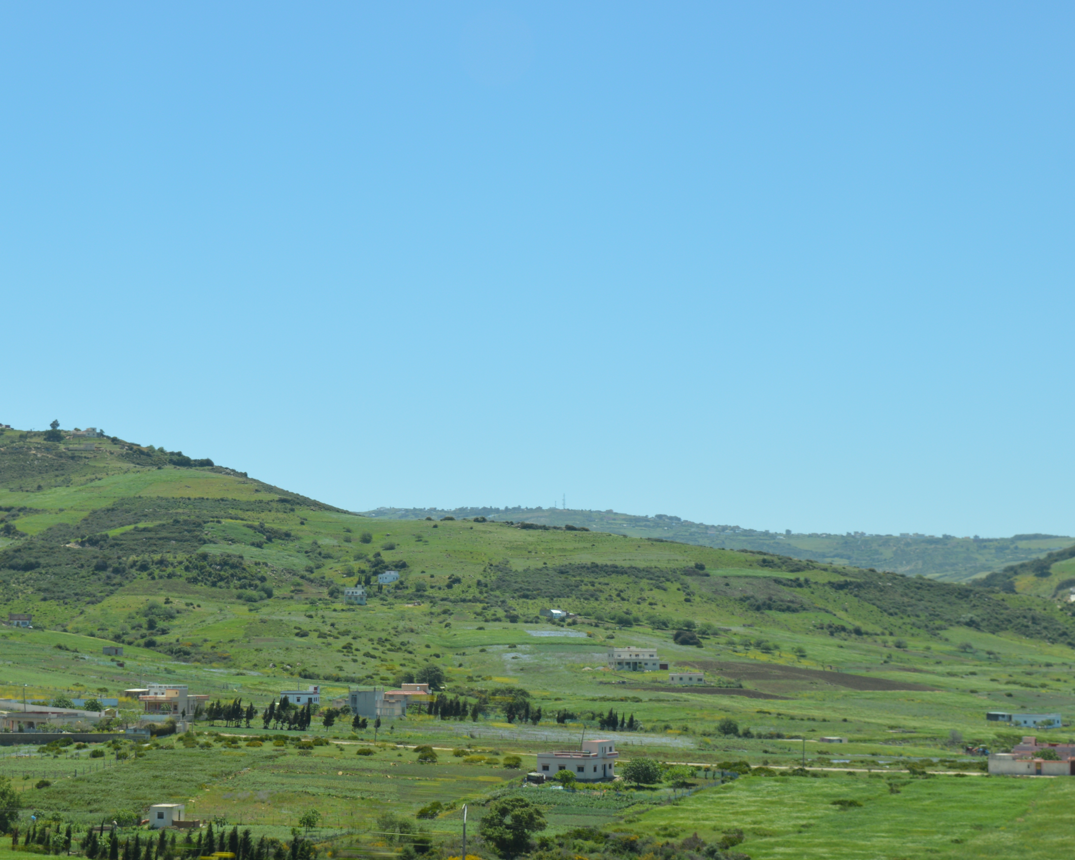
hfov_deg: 27.5
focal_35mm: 69
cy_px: 459
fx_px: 2195
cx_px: 471
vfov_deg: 22.2
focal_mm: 34
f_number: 8
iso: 100
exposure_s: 1/250
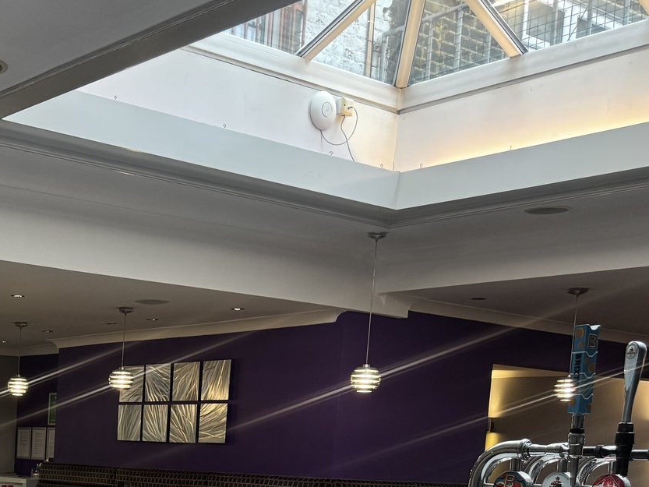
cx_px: -41
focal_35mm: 59
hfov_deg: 29.8
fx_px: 1106
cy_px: 550
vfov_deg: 23.2
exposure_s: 1/50
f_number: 1.78
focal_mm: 6.76
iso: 200
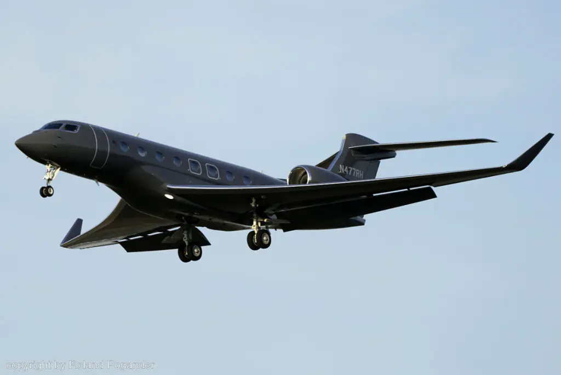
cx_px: 280
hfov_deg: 6.2
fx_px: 5145
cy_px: 188
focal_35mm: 330
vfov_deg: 4.2
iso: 100
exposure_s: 1/500
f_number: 5.6
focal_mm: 330
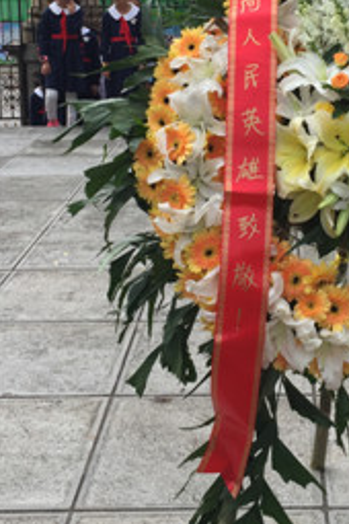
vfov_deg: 30.5
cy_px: 140
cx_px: 283
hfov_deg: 20.7
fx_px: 945
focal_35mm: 65
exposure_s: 1/599
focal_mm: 4.15
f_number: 2.2
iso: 32
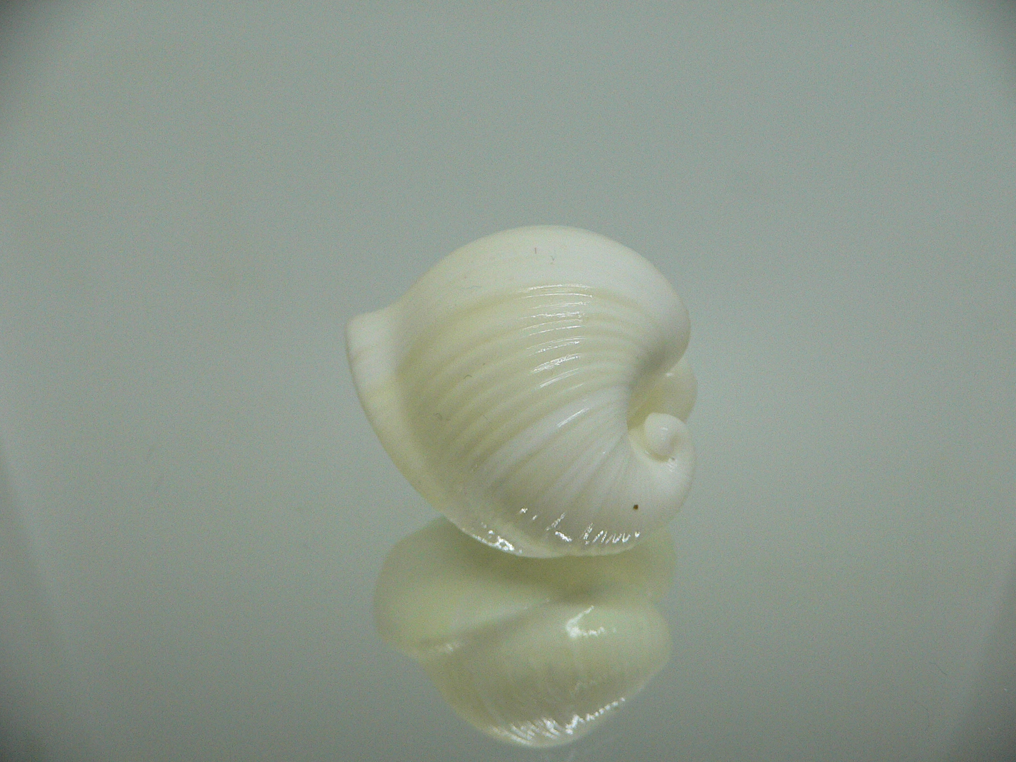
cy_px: 381
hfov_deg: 52.6
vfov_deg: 40.7
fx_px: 1027
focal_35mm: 35
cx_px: 508
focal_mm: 4.6
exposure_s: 1/60
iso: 200
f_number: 2.8
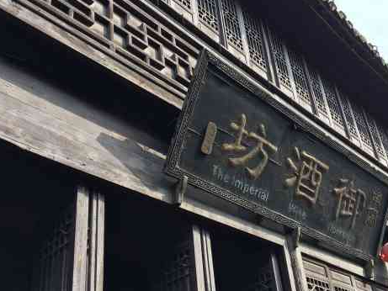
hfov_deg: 42.8
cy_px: 165
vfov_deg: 32.8
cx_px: 220
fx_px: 493
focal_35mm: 44
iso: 25
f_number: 2.2
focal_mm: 4.15
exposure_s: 1/450
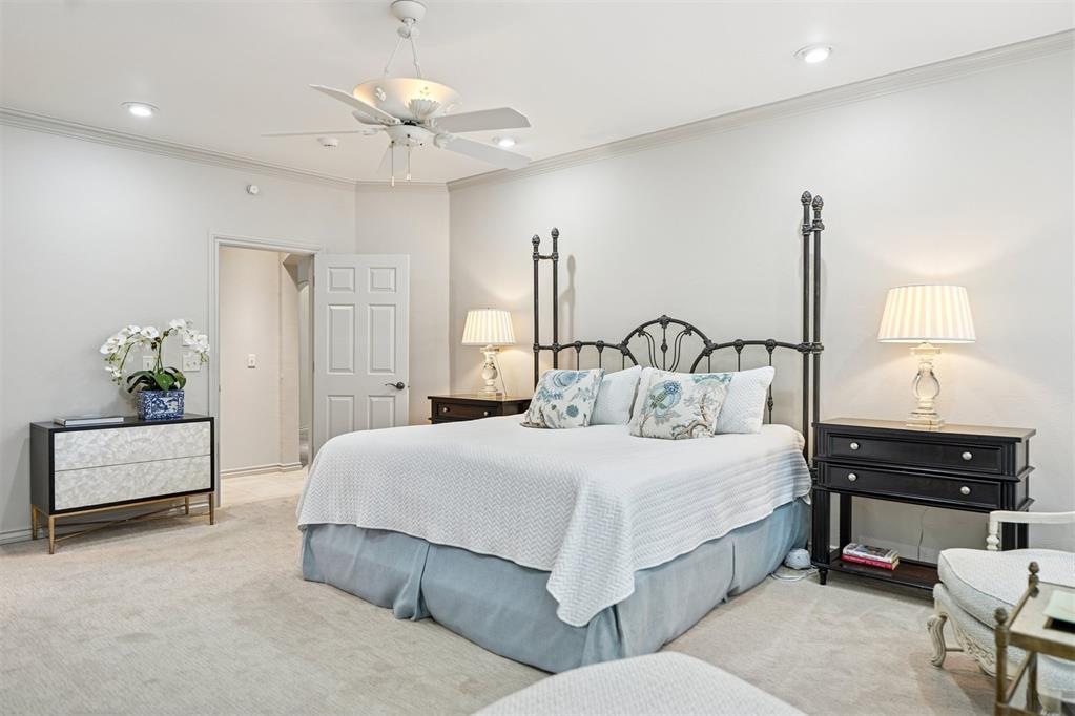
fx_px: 687
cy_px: 358
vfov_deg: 55.1
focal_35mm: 23
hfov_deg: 76.1
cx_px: 538
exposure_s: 1/250
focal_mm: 23
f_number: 2.8
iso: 200
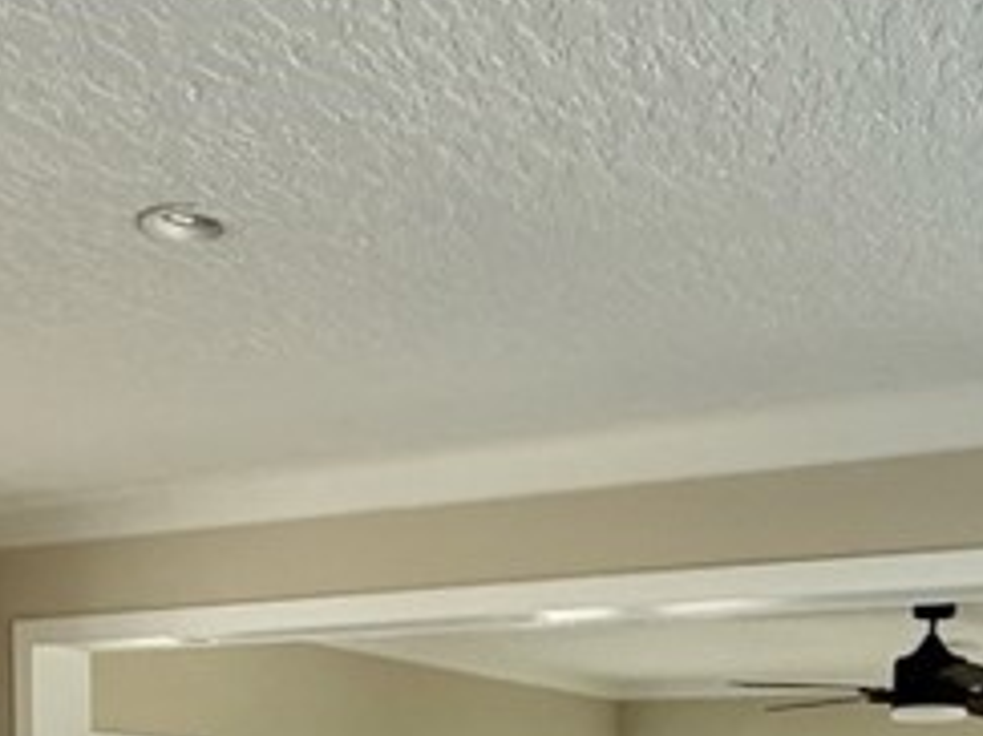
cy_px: 1039
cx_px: 510
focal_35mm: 59
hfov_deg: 32.7
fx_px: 1675
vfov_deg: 21.6
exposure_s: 1/99
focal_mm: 2.22
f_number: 2.2
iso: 100
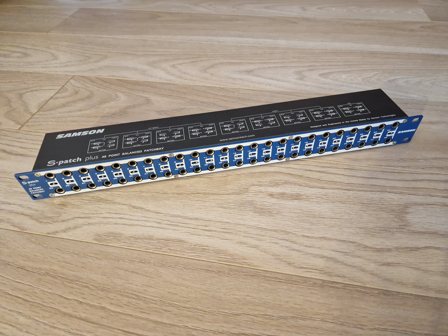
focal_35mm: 23
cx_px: 224
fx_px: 298
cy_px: 168
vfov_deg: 58.9
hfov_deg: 73.9
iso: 80
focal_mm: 6.4
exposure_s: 1/60
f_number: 1.8
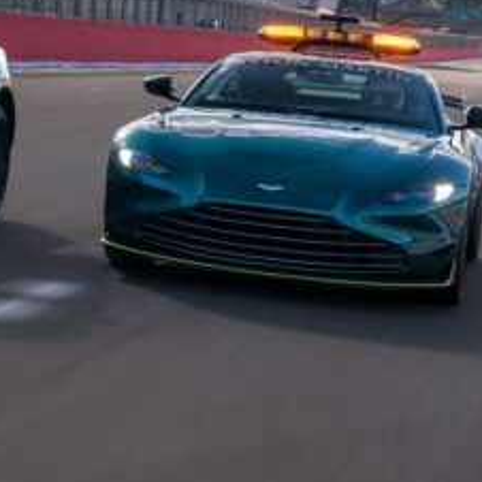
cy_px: 2
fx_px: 1938
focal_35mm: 123
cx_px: -156
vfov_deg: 14.0
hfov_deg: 13.6
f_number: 11
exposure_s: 1/25
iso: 64
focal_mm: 47
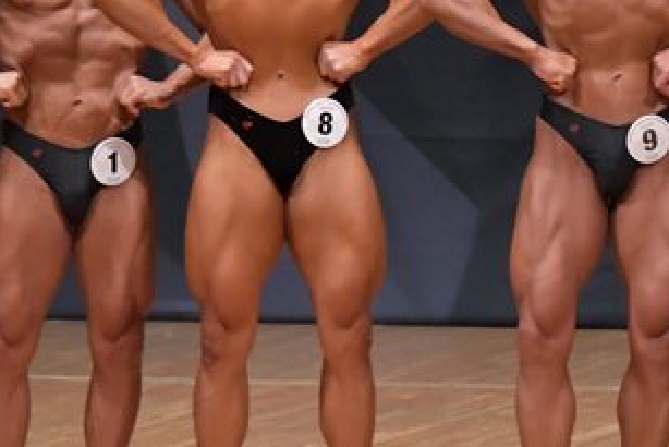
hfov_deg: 3.2
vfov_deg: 2.1
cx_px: 459
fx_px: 11954
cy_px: 118
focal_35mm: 643
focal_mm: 170
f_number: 5.6
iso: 6400
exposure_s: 1/400
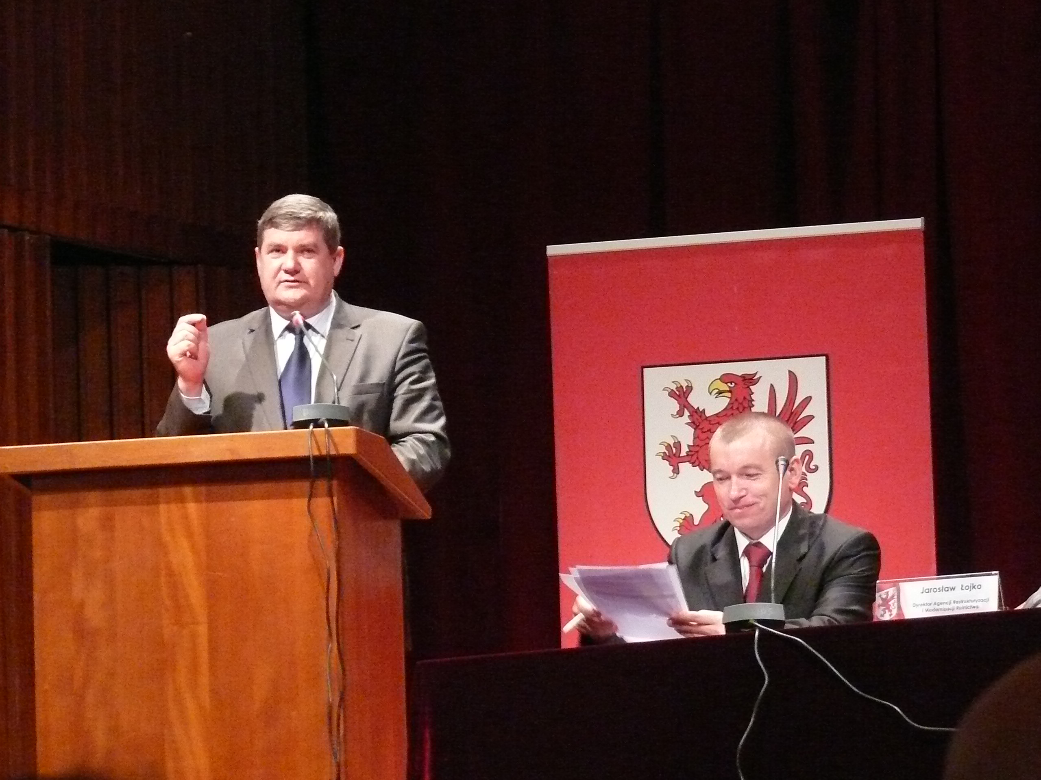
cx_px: 520
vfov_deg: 8.7
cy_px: 390
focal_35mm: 170
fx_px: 5112
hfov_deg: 11.6
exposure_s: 1/20
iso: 800
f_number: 3.6
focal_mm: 25.2
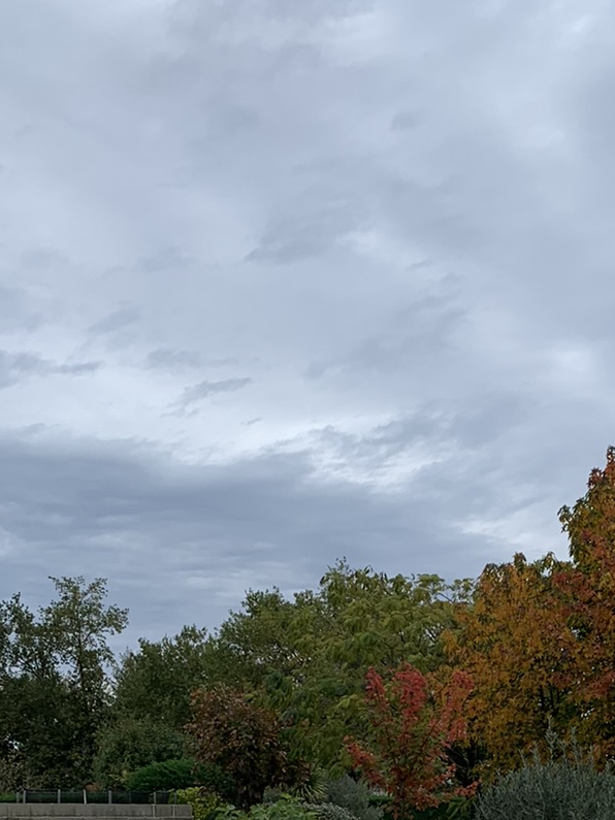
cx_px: 360
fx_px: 1588
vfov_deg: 25.7
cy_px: 1002
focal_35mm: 67
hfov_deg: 21.9
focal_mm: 4.25
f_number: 1.8
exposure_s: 1/656
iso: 25
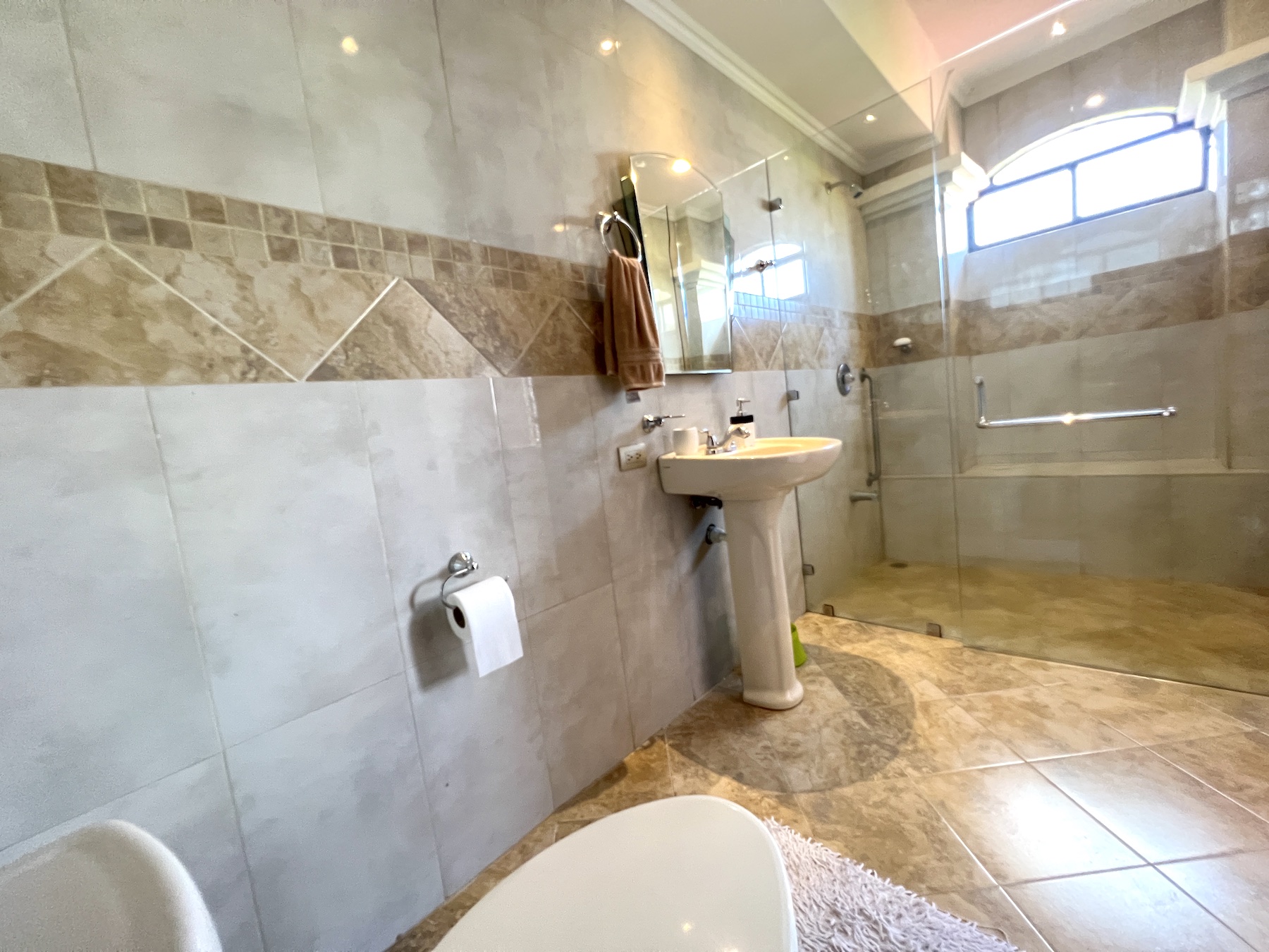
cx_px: 634
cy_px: 476
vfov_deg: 89.9
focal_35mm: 13
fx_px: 477
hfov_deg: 106.2
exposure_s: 1/60
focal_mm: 1.57
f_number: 1.8
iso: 500
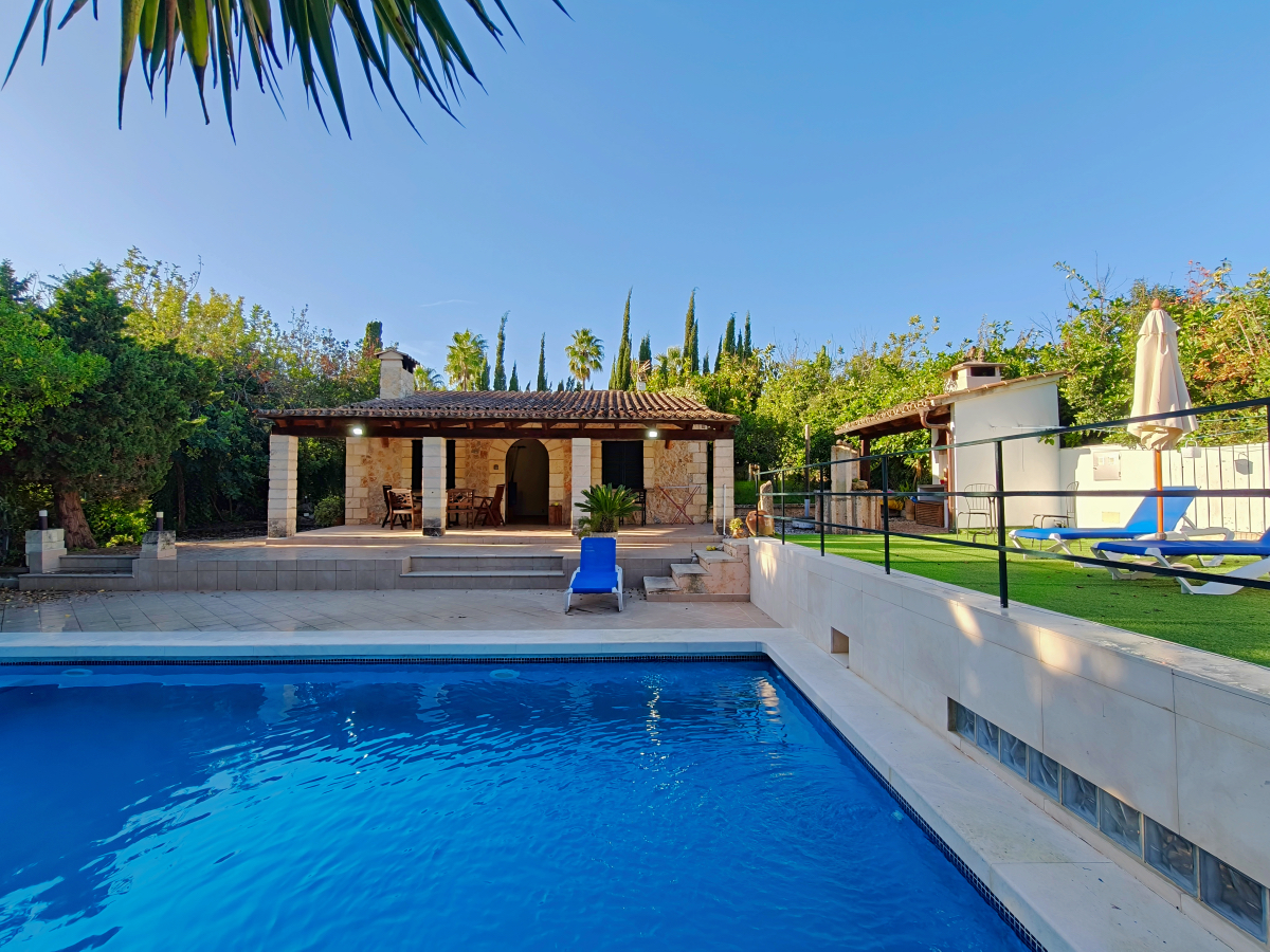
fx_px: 550
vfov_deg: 81.7
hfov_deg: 98.2
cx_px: 635
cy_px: 476
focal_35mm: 15
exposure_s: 1/140
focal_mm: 2.31
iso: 50
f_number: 2
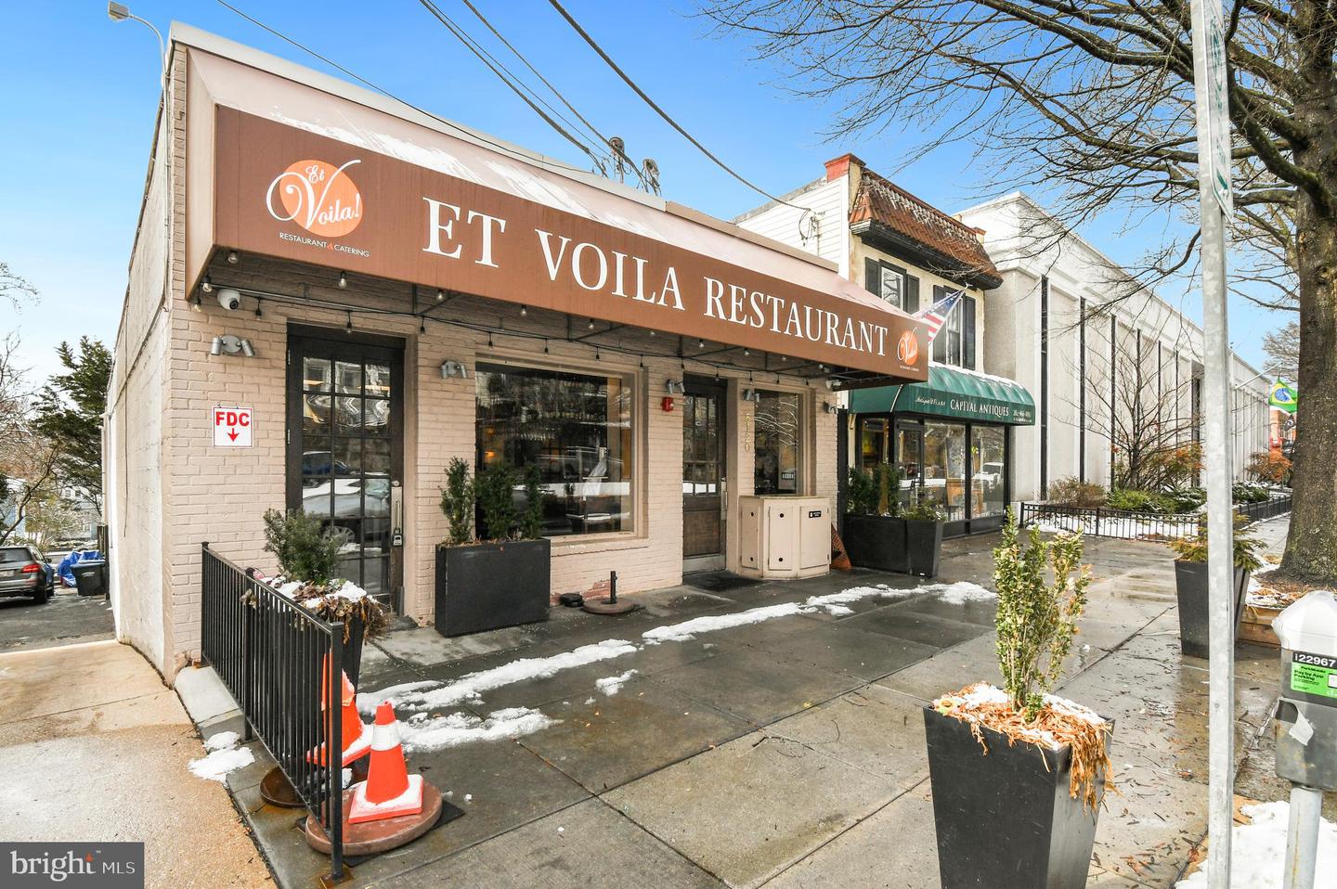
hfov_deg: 100.4
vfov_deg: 77.2
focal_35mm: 15
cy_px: 444
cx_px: 668
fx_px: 557
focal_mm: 10
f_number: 9
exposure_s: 1/320
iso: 200
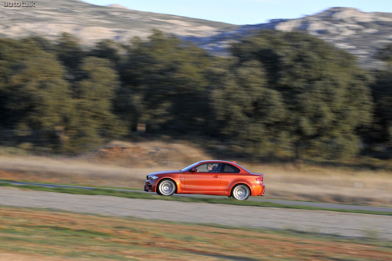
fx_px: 1664
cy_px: 130
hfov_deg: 13.4
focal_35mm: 153
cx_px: 196
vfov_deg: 8.9
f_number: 8
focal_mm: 102
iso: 400
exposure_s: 1/125
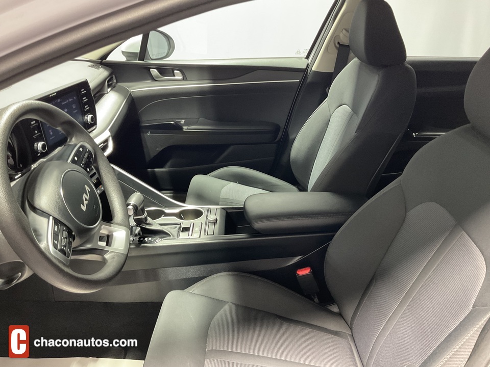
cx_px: 245
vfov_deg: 48.2
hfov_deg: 61.7
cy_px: 184
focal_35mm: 29
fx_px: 411
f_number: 1.8
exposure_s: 1/33
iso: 200
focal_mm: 3
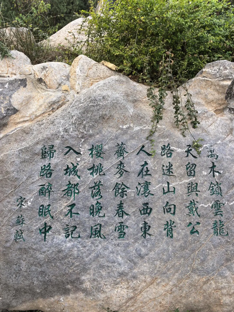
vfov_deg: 67.3
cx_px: 117
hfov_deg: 53.1
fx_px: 234
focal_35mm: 26
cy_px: 156
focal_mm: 6.98
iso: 100
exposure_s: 1/100
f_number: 2
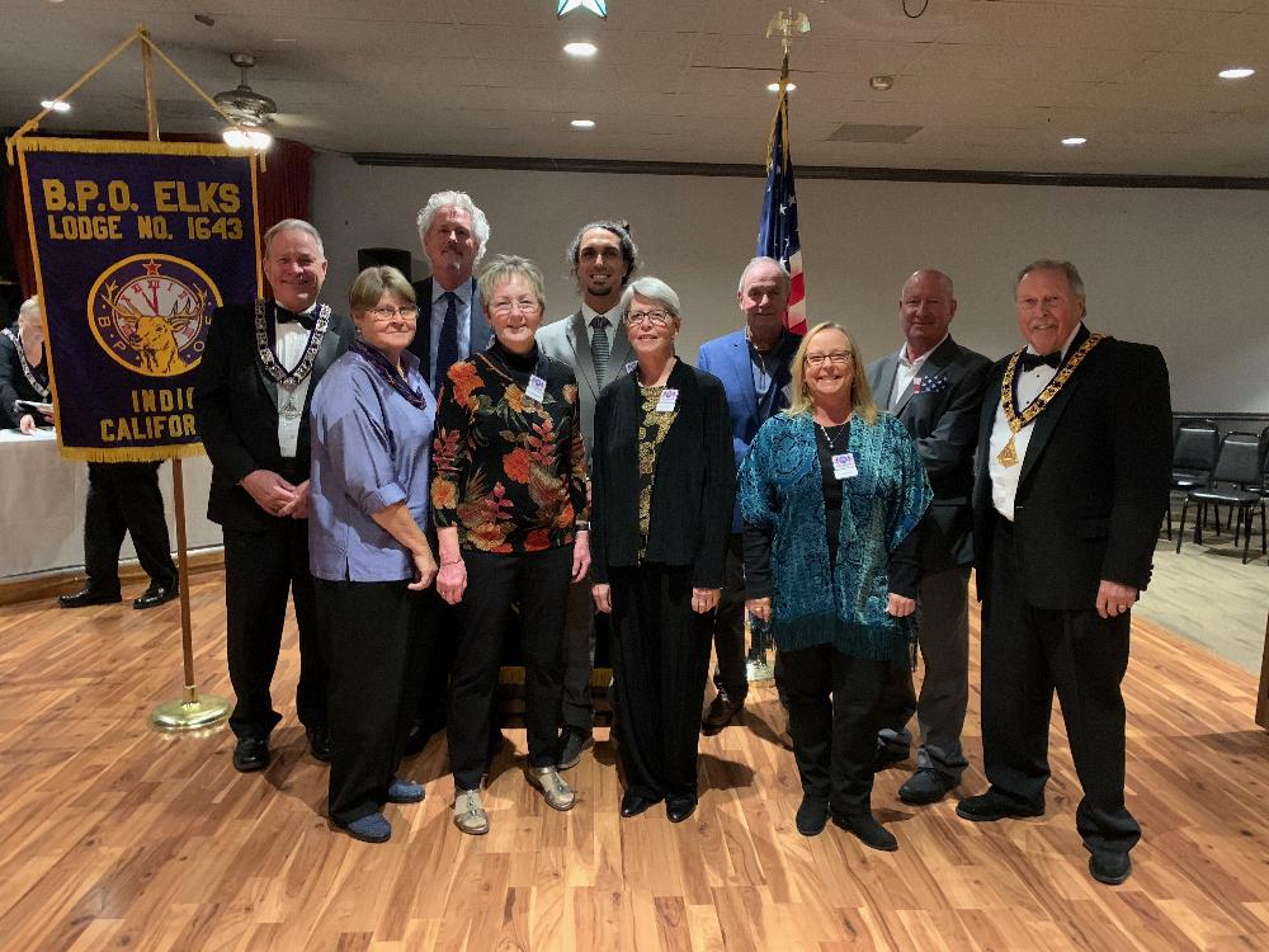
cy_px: 476
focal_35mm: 26
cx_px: 634
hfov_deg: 67.3
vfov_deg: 53.1
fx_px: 953
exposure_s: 1/24
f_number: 1.8
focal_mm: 4.25
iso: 800
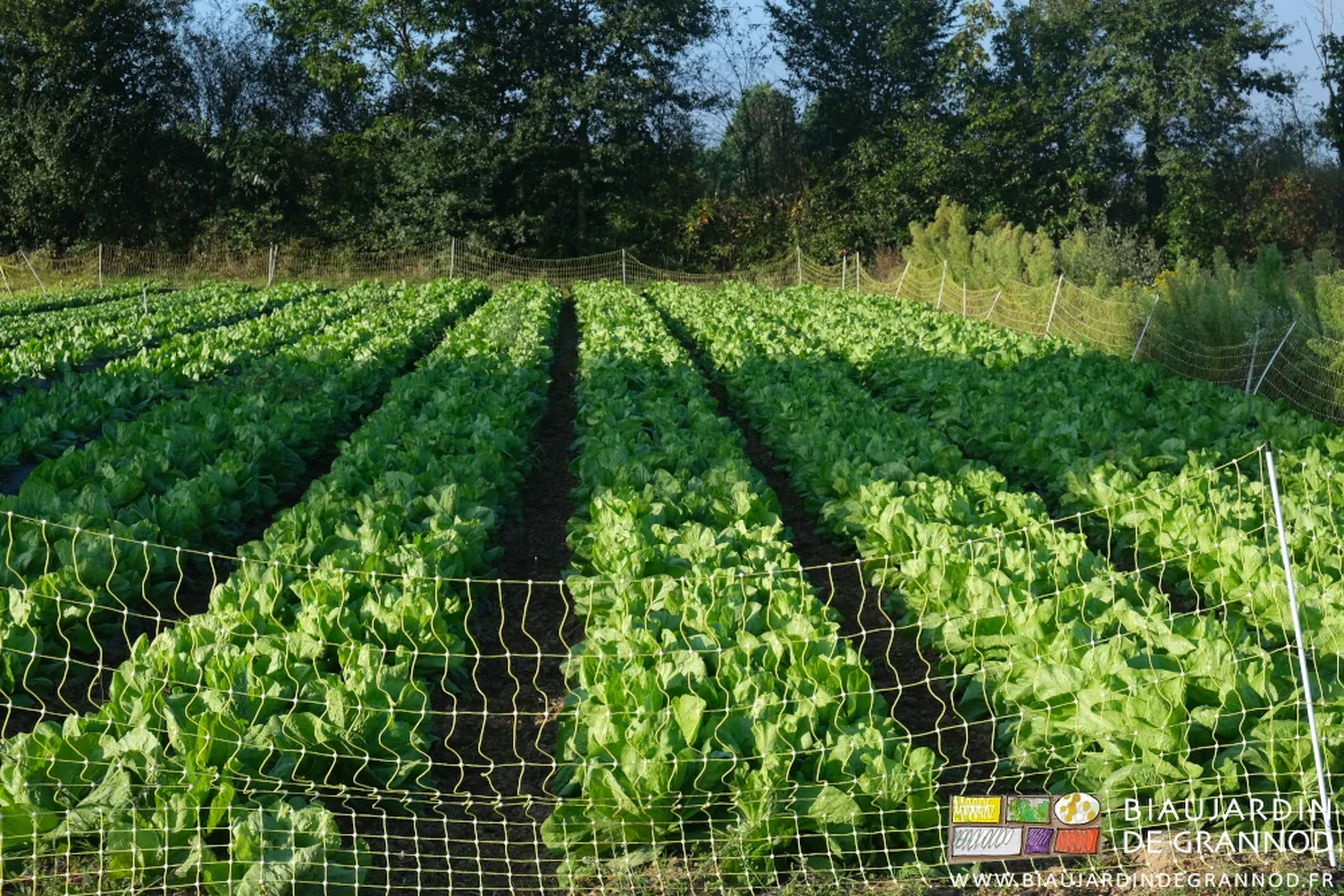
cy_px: 448
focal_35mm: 51
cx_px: 672
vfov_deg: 26.5
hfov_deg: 38.9
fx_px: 1904
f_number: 6.4
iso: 160
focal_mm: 34.3
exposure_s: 1/240
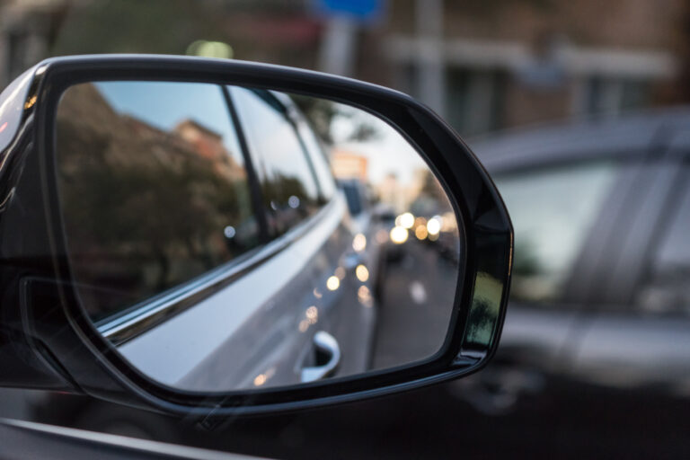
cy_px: 230
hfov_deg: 28.8
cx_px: 345
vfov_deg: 19.5
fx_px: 1342
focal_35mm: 70
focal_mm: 70
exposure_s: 1/160
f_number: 4
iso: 1600
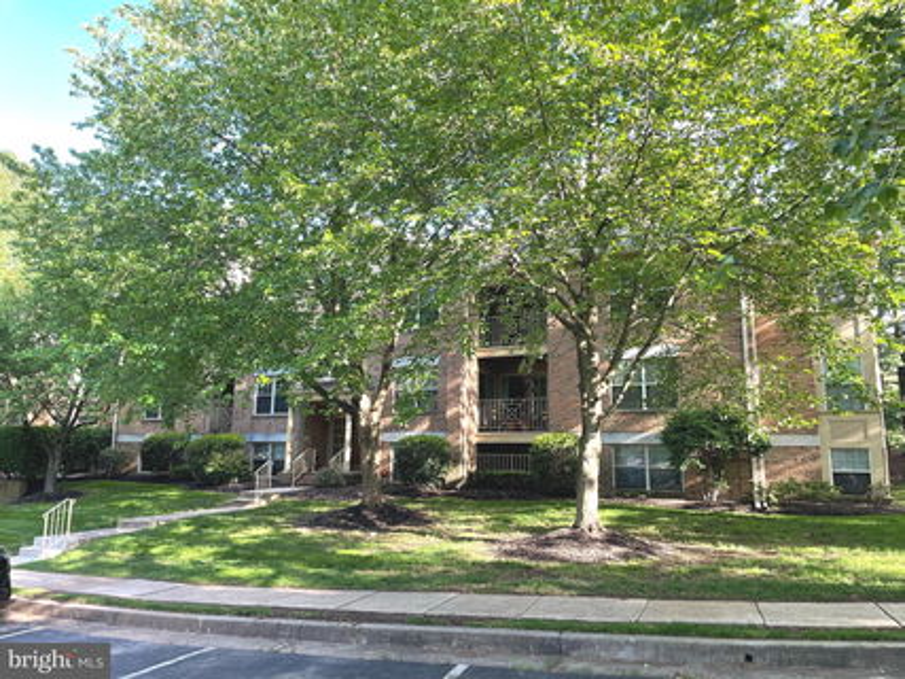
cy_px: 340
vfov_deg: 53.0
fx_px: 680
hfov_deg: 67.3
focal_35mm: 26
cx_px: 452
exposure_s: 1/121
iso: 32
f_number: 1.6
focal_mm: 4.2
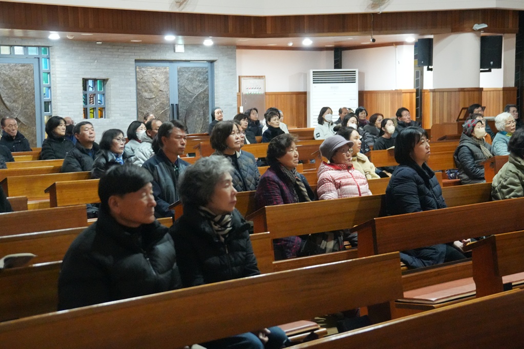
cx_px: 262
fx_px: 939
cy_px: 174
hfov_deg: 31.2
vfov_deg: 21.1
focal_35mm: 64
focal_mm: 43
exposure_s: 1/80
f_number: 5
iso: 8000
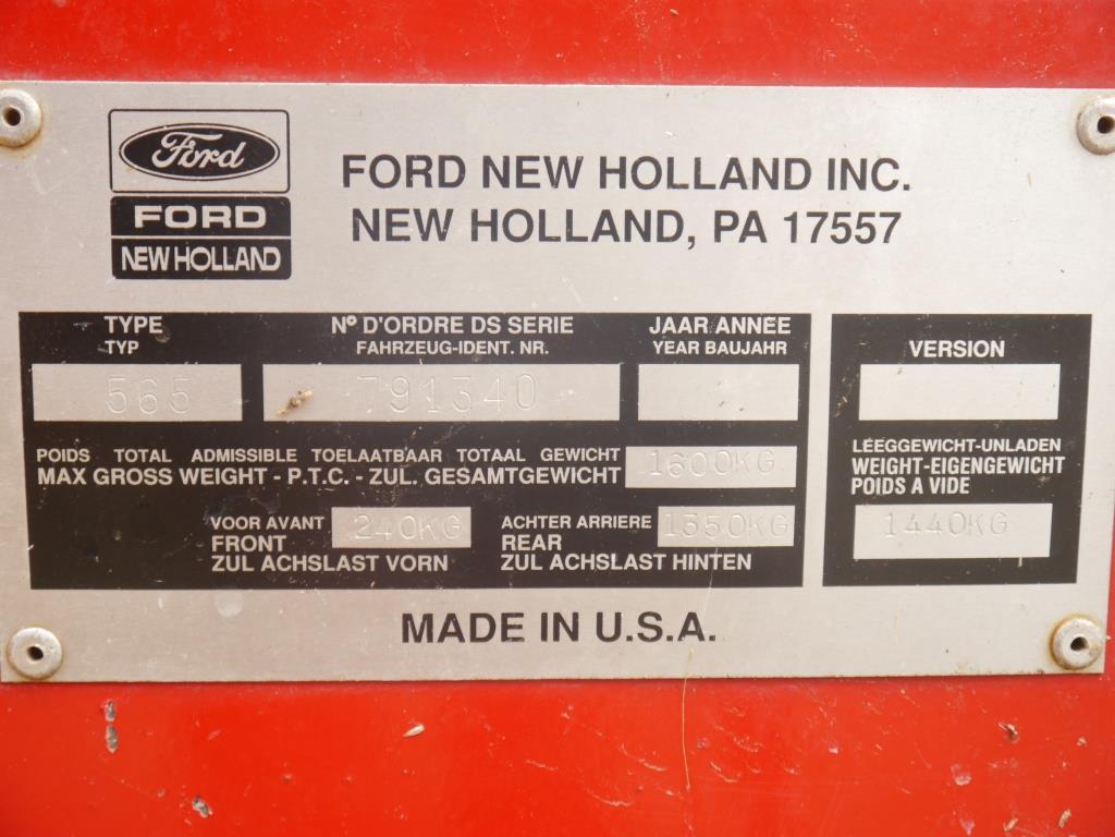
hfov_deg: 36.8
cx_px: 558
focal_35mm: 52
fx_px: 1675
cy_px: 418
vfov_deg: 28.0
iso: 160
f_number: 4.7
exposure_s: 1/100
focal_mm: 26
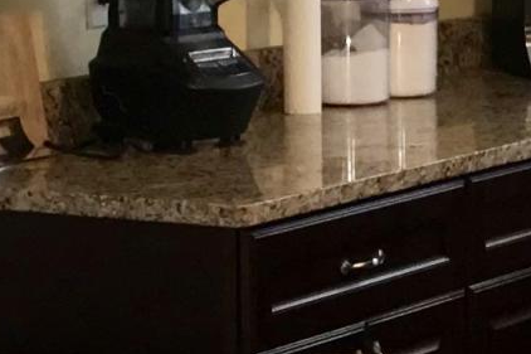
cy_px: 82
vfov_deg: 6.6
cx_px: 628
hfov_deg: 9.8
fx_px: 3052
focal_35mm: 207
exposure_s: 1/30
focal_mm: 3.99
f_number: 1.8
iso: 50
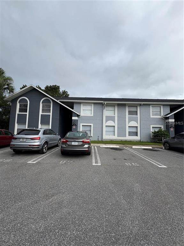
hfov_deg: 85.7
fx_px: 99
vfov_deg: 102.1
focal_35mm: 14
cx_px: 92
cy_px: 123
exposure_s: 1/2028
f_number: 2.2
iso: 50
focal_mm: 2.22
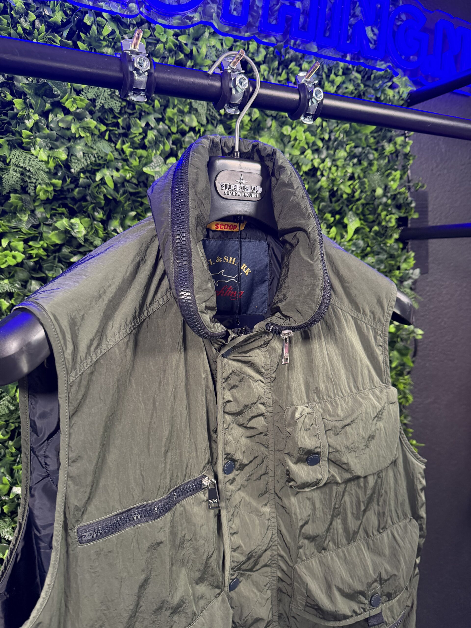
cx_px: 236
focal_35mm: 24
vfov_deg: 71.6
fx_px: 435
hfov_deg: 56.8
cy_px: 314
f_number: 1.78
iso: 400
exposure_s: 1/50
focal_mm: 6.76
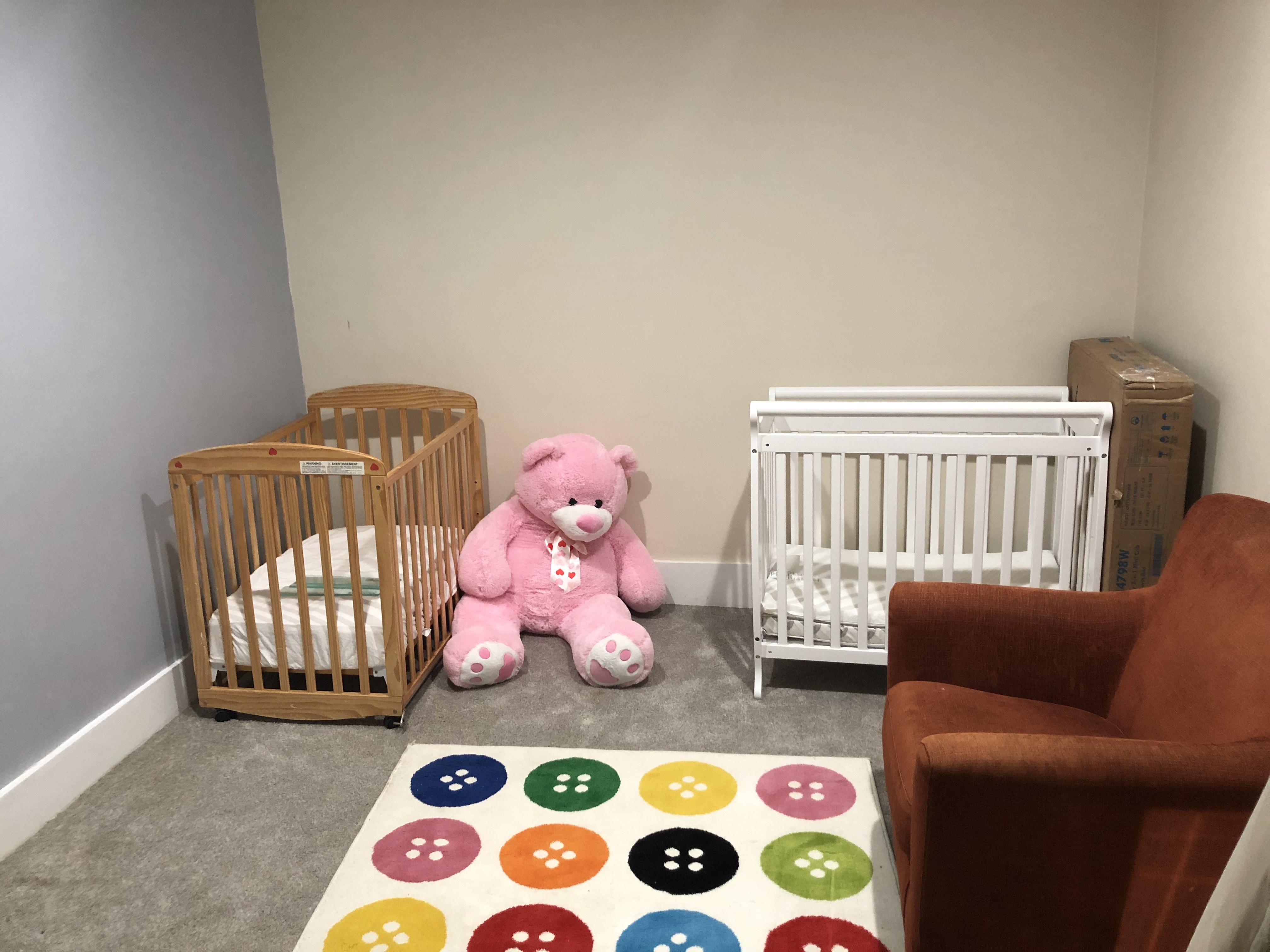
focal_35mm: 28
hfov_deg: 63.4
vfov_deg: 49.7
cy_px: 476
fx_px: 1027
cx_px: 635
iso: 64
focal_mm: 3.99
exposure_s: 1/15
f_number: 1.8
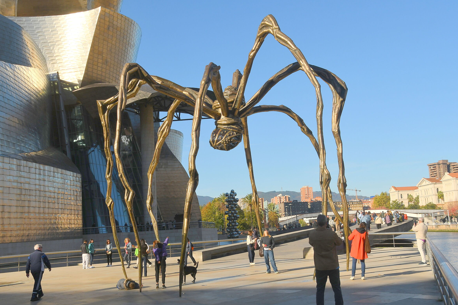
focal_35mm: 40
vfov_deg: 33.4
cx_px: 234
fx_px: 509
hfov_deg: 48.5
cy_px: 152
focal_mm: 26
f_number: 8
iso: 200
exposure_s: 1/1250
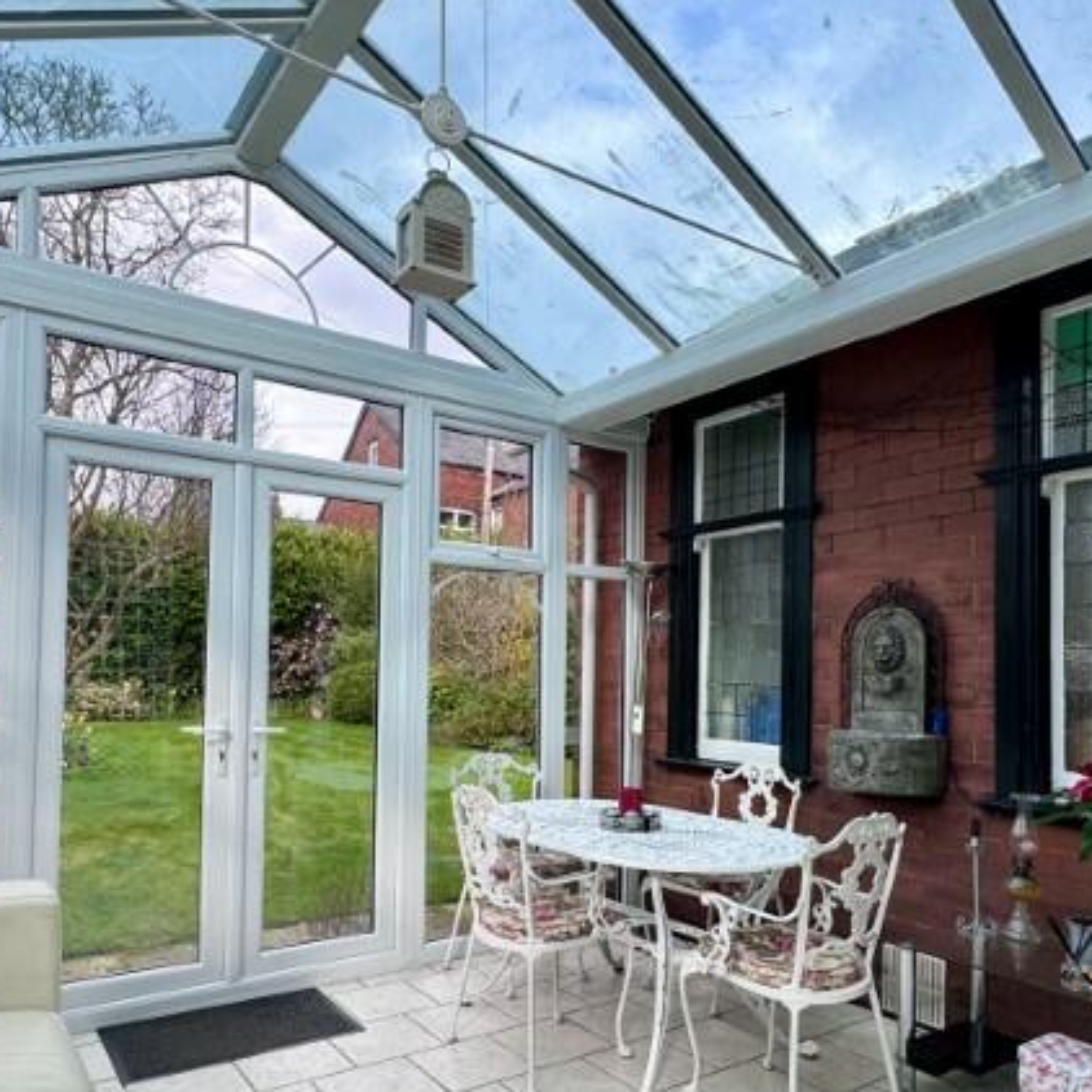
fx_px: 892
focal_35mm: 25
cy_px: 660
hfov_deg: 62.9
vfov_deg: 62.3
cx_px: 529
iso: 40
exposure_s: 1/236
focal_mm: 2.22
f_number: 2.2
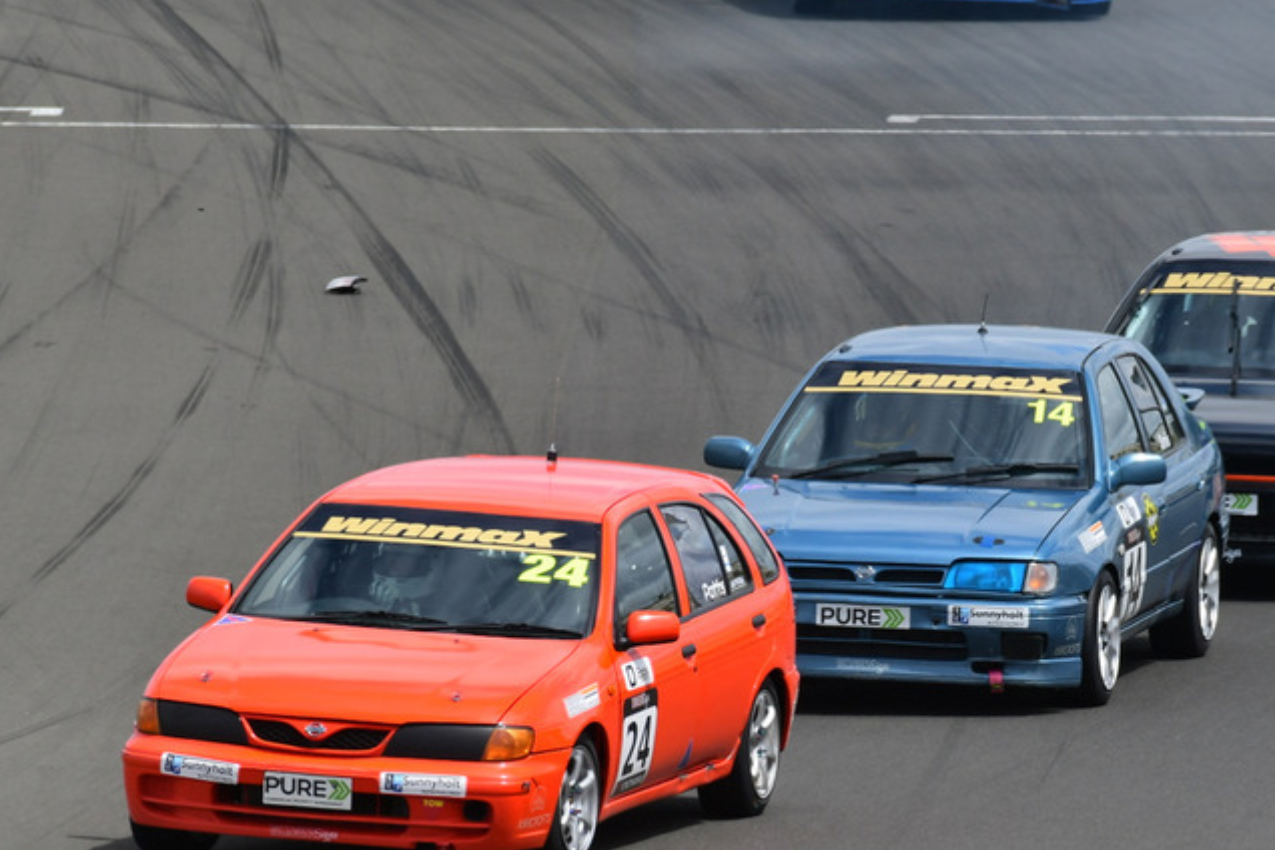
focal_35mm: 868
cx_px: 768
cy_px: 397
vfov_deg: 1.6
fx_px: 30739
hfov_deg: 2.4
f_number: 10
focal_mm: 460
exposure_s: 1/640
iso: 320
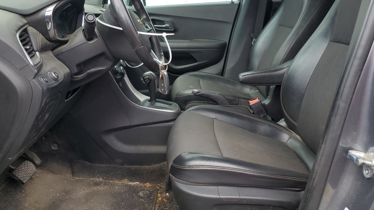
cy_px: 81
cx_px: 189
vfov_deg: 40.0
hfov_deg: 66.1
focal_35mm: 29
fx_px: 288
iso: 50
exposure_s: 1/333
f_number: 1.5
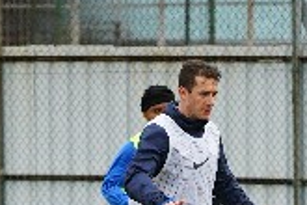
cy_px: 234
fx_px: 6933
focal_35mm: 813
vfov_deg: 1.7
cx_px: 208
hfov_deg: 2.5
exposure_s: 1/6400
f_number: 5.6
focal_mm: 200
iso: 5000
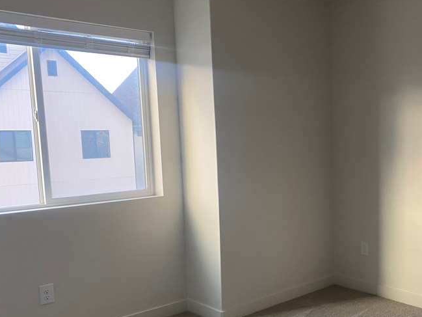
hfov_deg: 44.2
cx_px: 319
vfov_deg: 35.0
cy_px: 199
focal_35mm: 41
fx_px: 500
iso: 125
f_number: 1.8
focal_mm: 4.25
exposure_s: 1/85
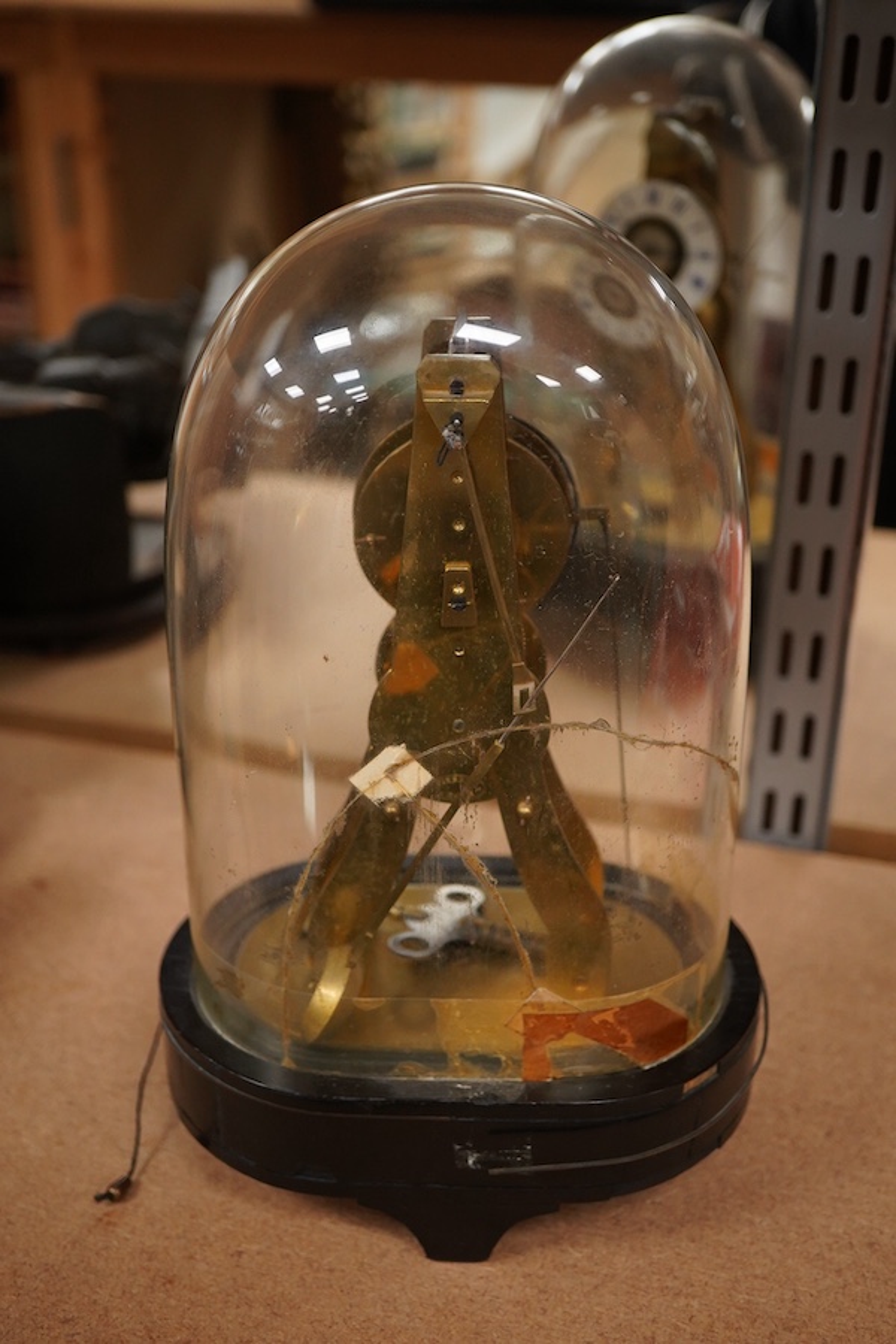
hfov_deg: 29.9
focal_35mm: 45
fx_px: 1680
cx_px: 448
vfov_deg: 43.6
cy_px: 672
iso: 1250
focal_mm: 30
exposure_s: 1/125
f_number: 5.6
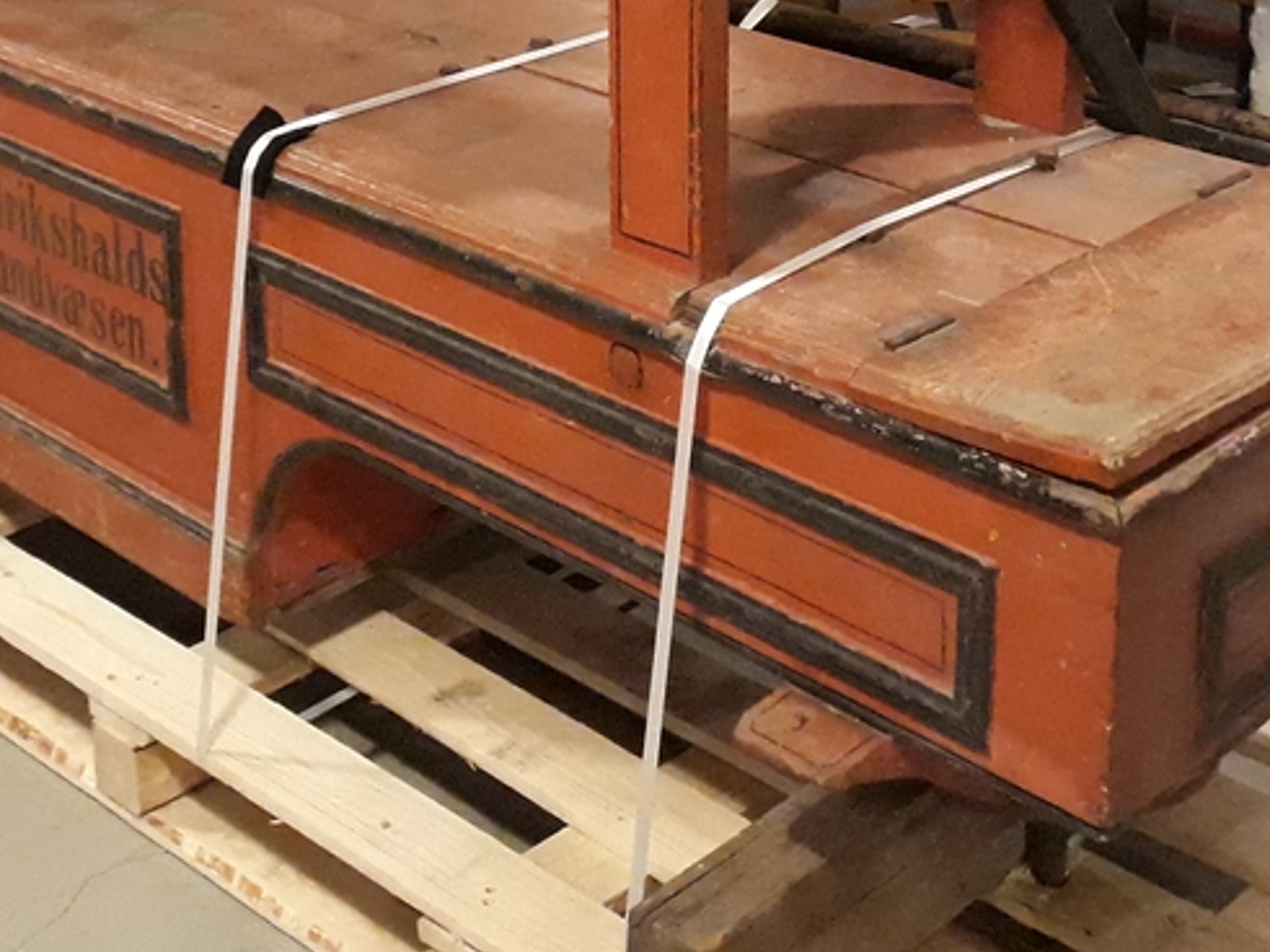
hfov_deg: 29.3
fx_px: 2421
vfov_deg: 21.3
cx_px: 510
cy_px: -47
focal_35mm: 66
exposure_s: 1/17
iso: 800
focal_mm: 3.6
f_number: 1.9
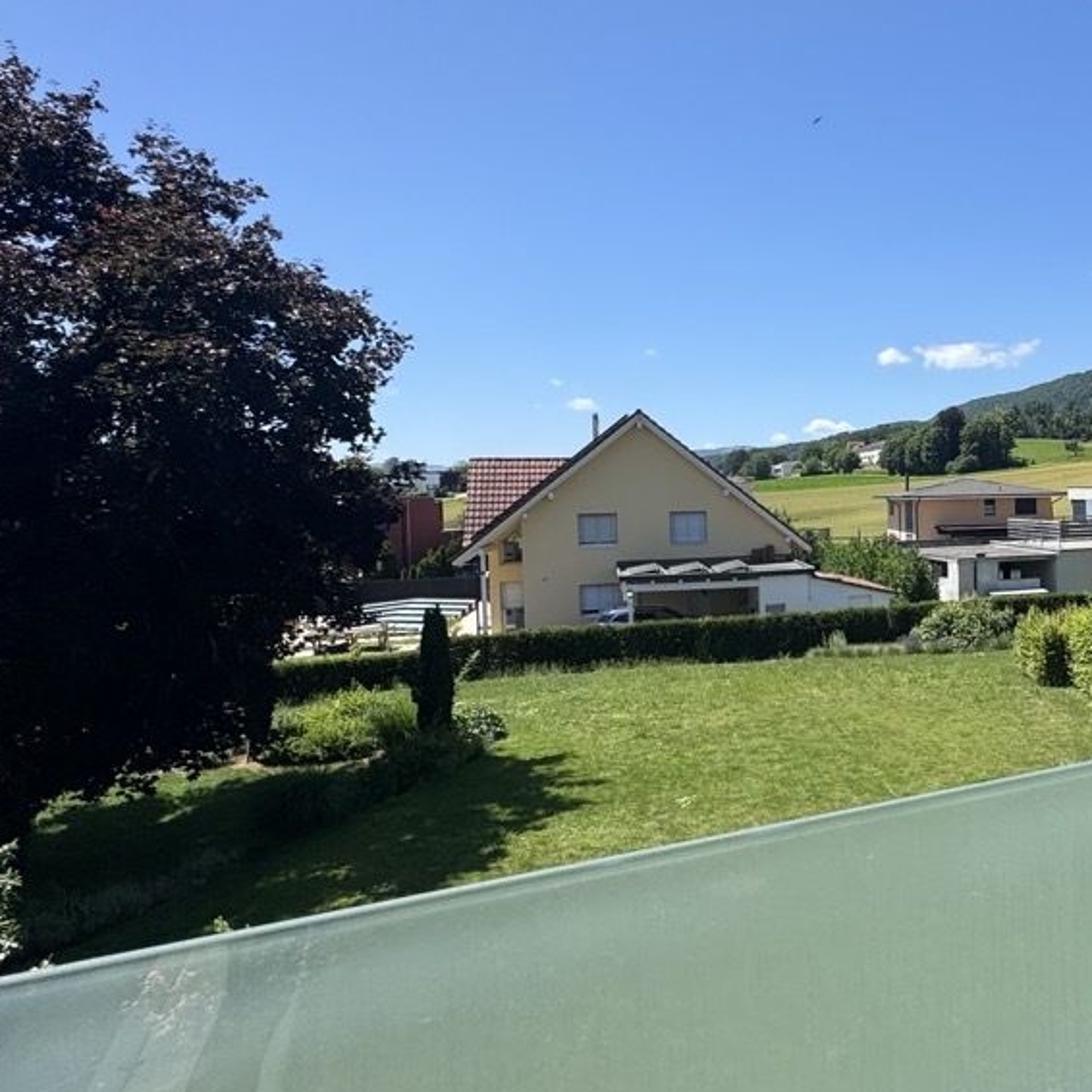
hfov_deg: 50.1
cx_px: 1005
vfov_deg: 57.3
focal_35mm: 28
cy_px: 517
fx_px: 999
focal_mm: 2.22
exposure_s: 1/1880
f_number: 2.2
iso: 50
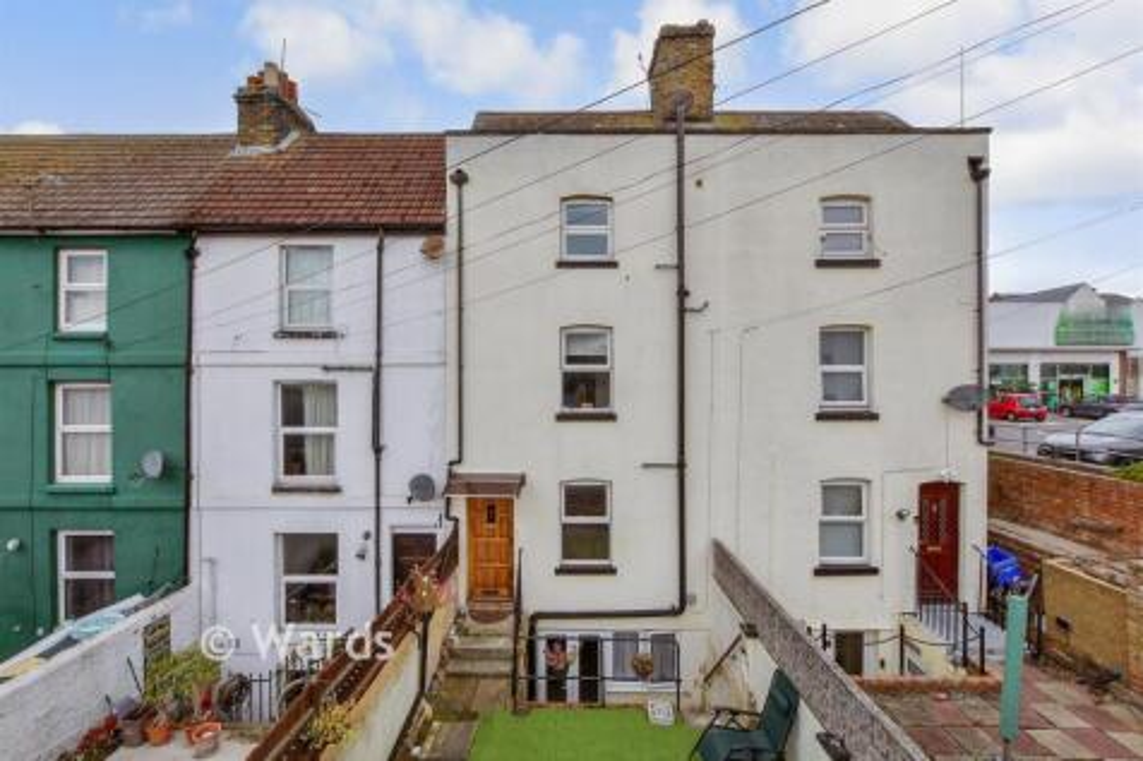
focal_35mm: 15
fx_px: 476
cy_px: 380
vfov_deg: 77.3
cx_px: 572
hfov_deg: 100.4
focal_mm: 10
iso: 250
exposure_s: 1/30
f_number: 11
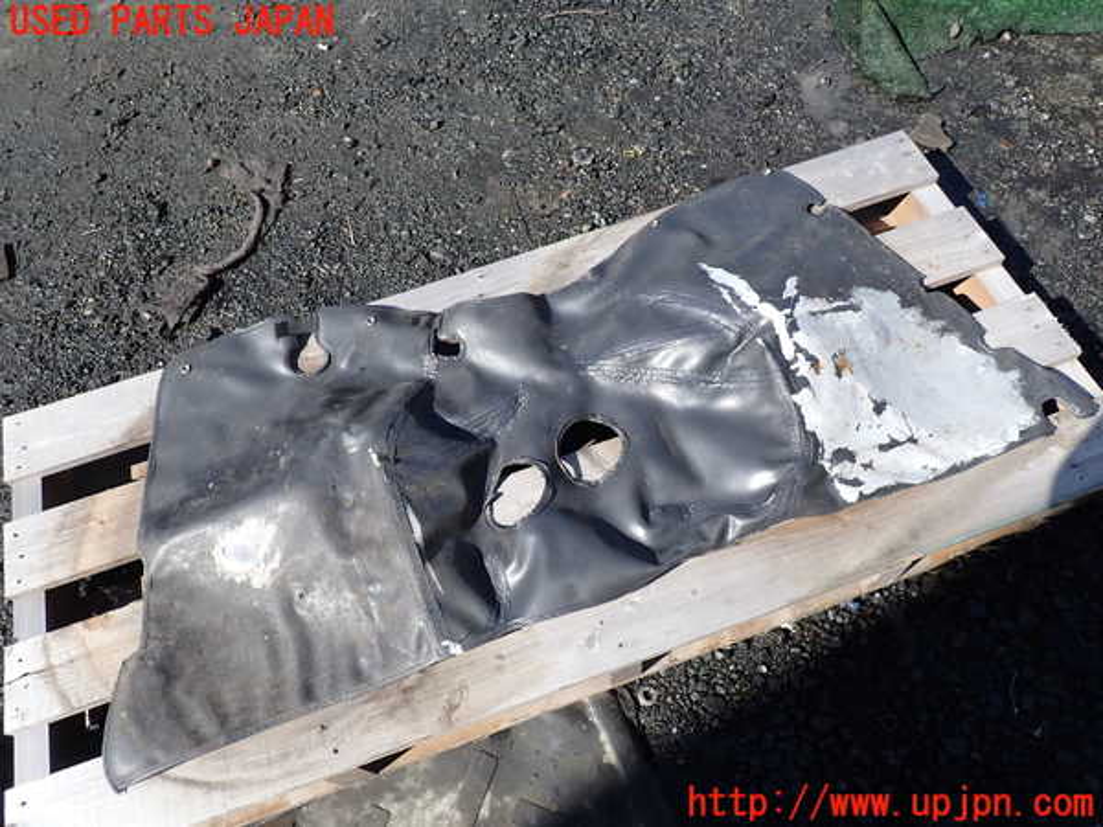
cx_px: 552
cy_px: 414
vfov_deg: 54.9
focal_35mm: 25
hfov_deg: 69.4
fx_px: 797
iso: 100
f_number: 2.8
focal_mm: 4.5
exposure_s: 1/1000
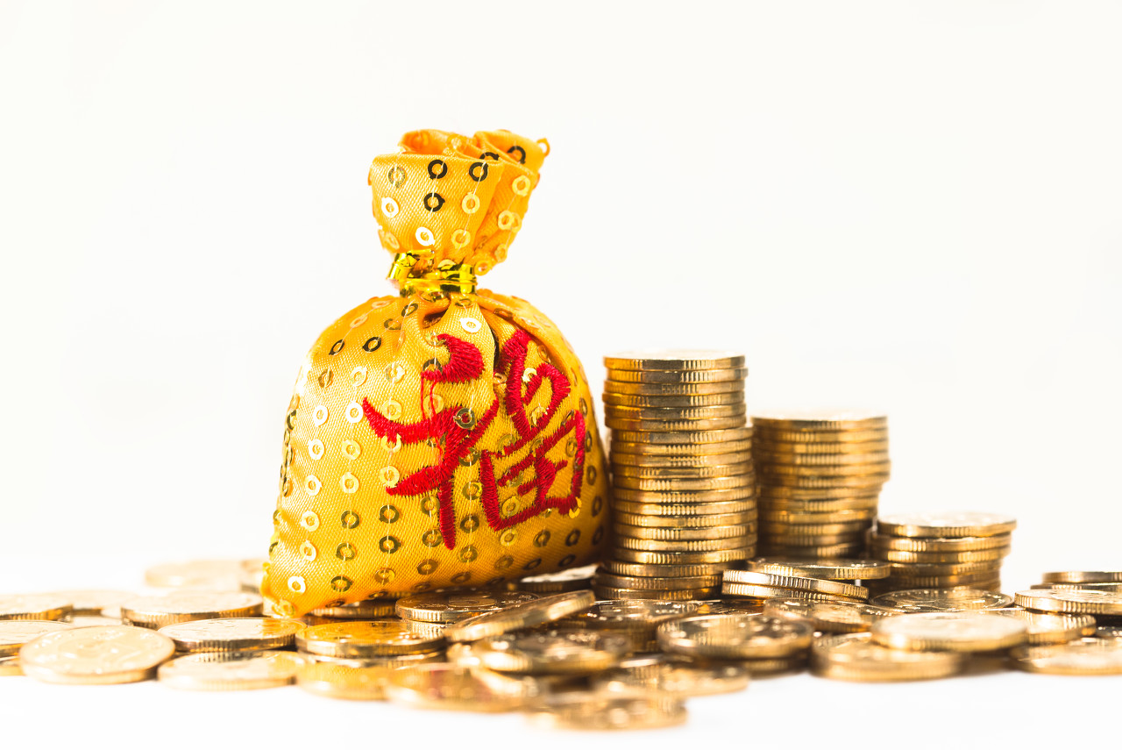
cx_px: 561
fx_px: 2806
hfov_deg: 22.6
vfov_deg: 15.2
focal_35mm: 90
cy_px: 375
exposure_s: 1/125
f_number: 8
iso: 500
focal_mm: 90
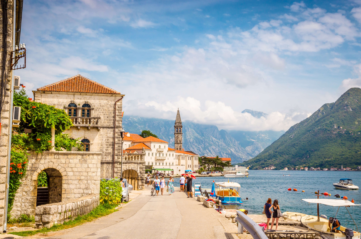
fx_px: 465
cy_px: 120
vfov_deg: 28.8
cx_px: 180
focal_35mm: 46
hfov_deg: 42.4
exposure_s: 1/500
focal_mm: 31
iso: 250
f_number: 11
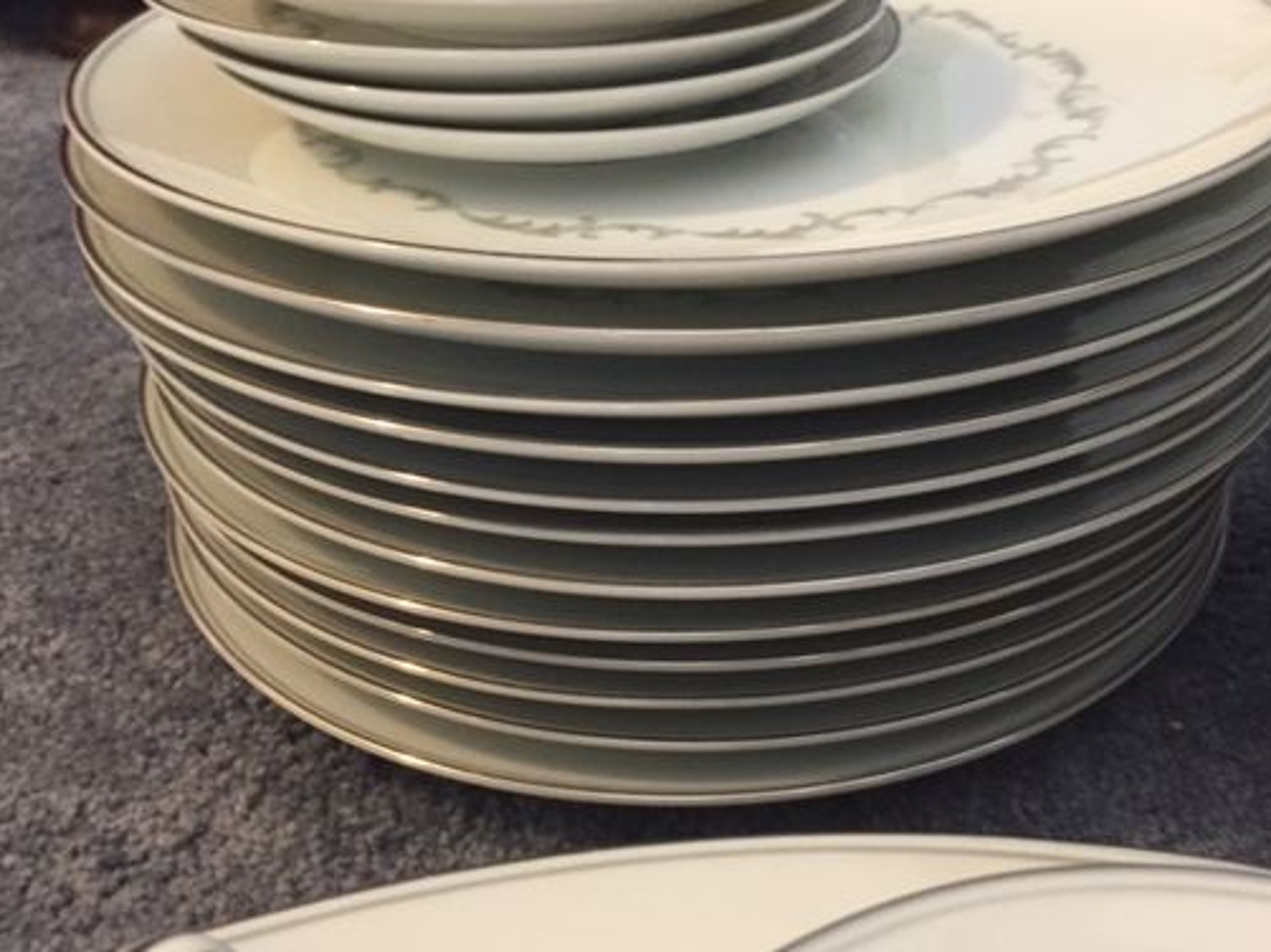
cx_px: 719
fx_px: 1358
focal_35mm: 37
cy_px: 425
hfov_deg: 50.0
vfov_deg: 38.6
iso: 250
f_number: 2.2
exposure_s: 1/24
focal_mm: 4.15
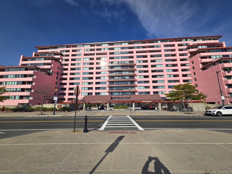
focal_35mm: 13
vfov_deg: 89.9
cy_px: 87
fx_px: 87
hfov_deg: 106.2
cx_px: 116
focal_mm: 2.2
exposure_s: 1/4604
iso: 50
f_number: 2.2
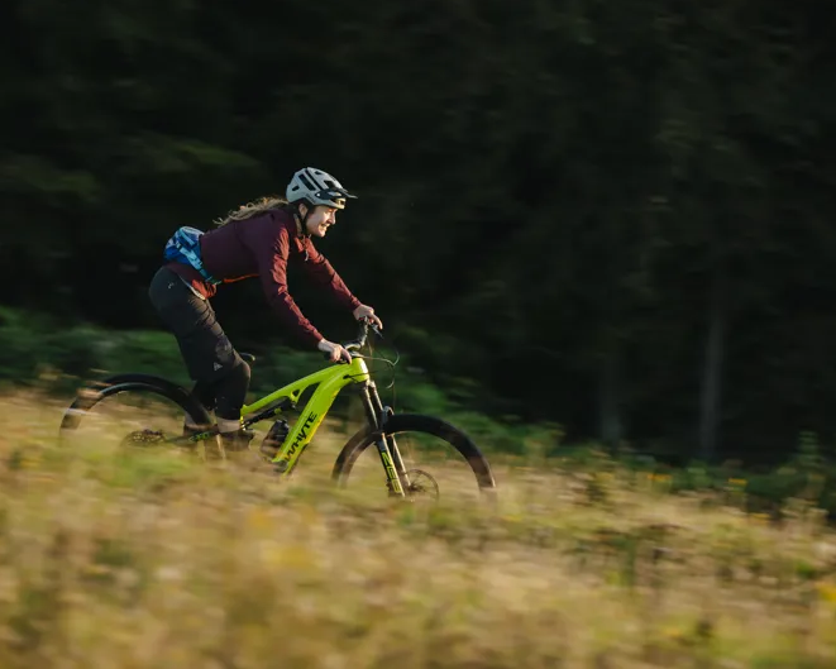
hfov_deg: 8.5
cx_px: 379
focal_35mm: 227
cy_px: 333
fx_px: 5617
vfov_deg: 6.8
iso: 64
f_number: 4
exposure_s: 1/80
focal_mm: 200
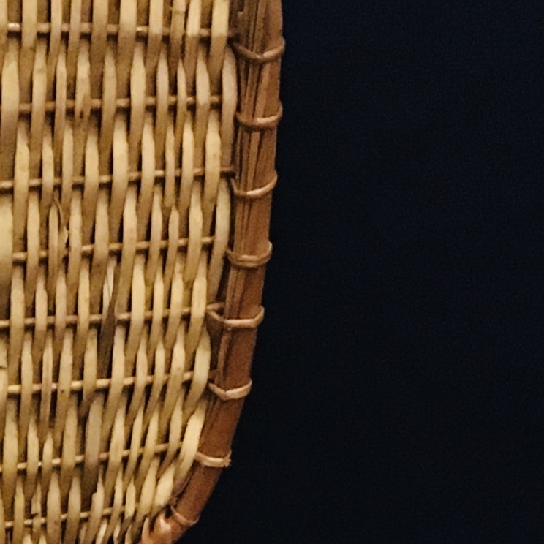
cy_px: 760
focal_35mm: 139
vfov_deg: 12.1
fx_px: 2471
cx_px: -360
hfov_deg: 11.8
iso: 250
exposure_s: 1/17
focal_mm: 4.15
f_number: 2.2
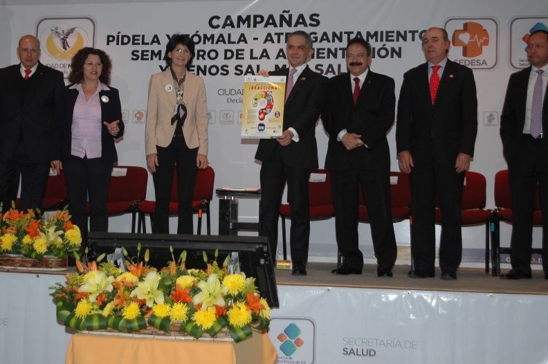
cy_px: 158
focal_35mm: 62
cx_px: 225
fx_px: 943
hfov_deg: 32.3
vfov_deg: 21.8
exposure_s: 1/60
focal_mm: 32
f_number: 4
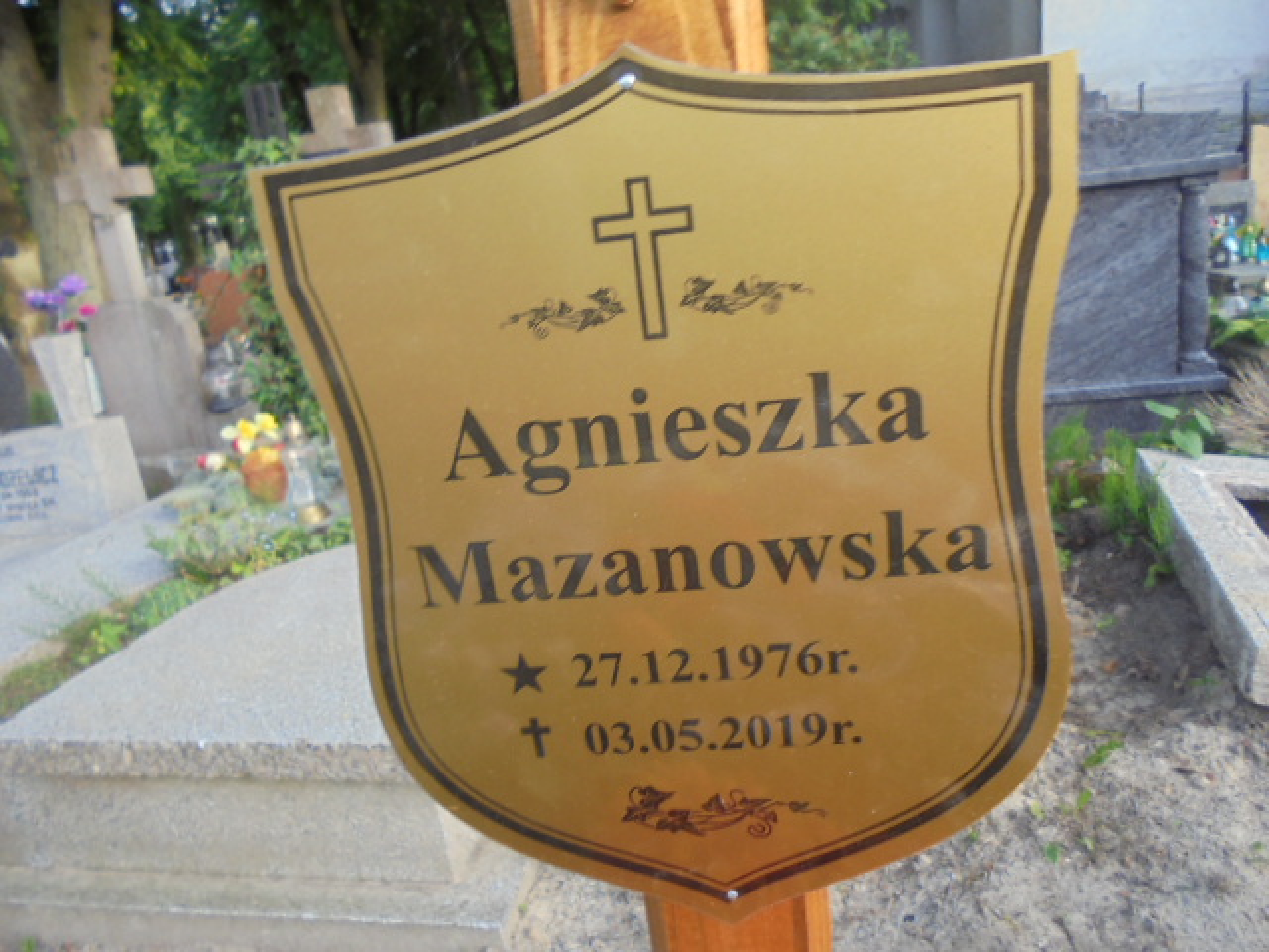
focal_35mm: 26
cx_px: 634
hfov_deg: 67.3
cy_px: 476
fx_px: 953
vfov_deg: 53.1
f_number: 3.5
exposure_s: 1/50
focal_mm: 4.6
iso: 100
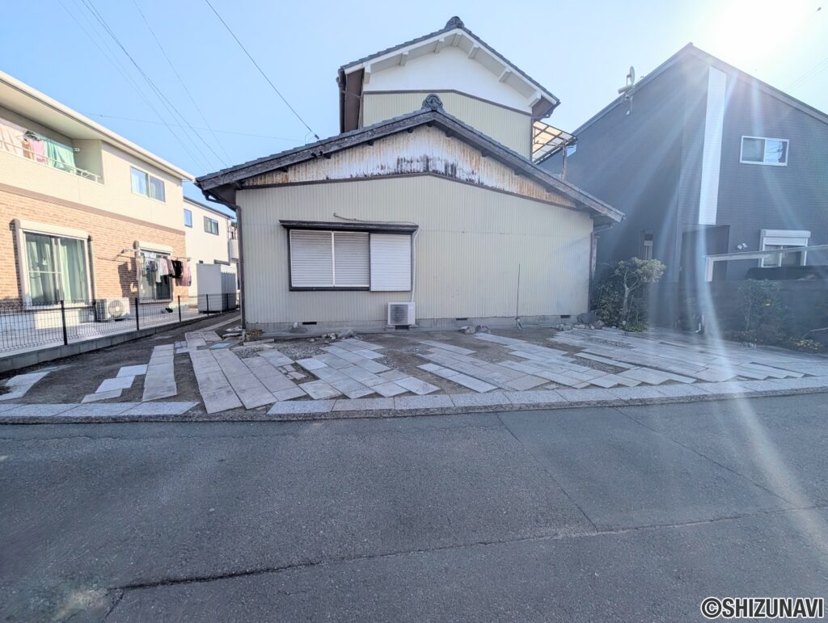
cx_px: 414
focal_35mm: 12
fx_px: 287
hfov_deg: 110.5
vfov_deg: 94.6
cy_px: 312
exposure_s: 1/5848
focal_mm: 2.02
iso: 42
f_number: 1.7
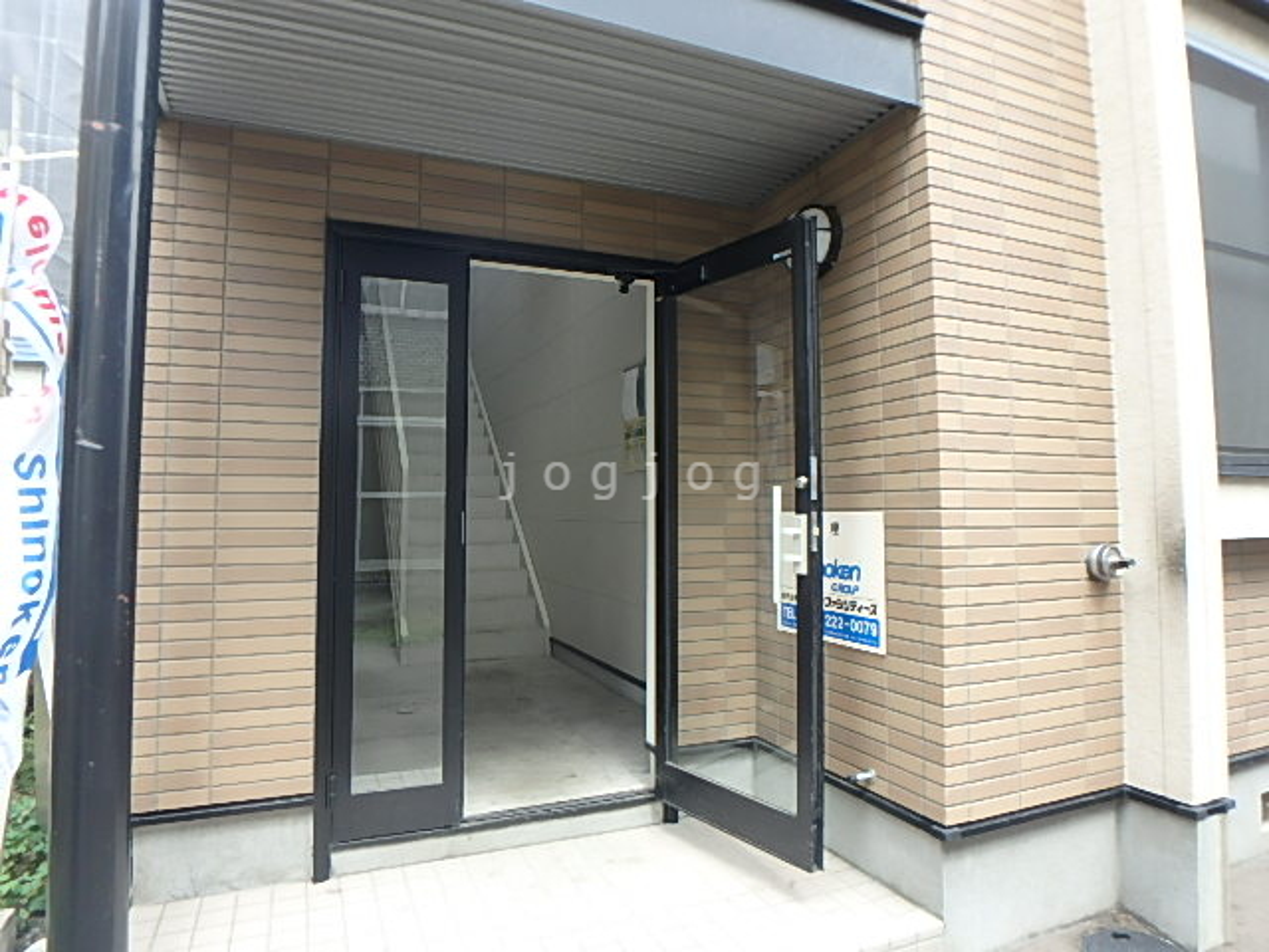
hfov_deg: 79.0
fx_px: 770
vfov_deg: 63.4
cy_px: 476
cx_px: 634
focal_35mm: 21
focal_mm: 3.7
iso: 125
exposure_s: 1/100
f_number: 3.5
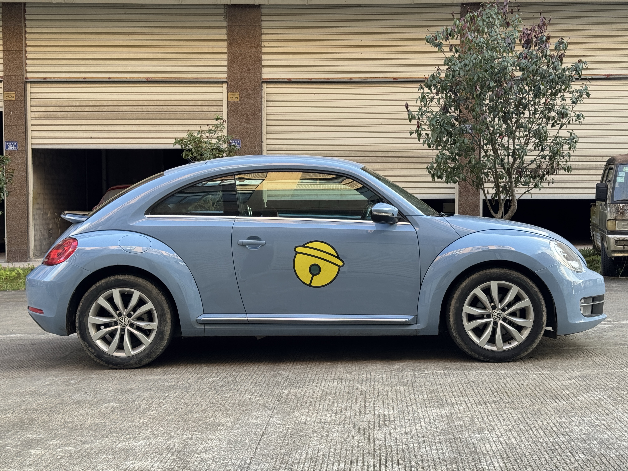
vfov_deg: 30.3
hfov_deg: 39.7
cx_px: 314
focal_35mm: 48
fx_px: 871
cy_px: 236
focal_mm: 6.76
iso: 64
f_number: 1.78
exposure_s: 1/199
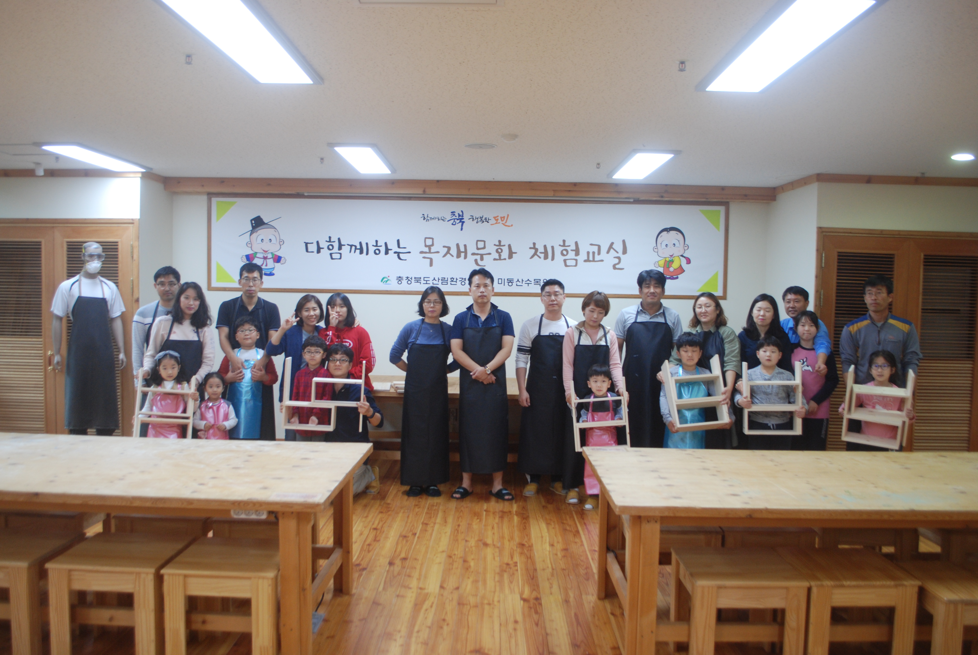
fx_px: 816
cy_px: 328
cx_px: 489
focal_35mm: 30
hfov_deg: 61.9
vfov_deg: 43.7
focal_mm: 20
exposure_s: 1/30
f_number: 3.8
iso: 400
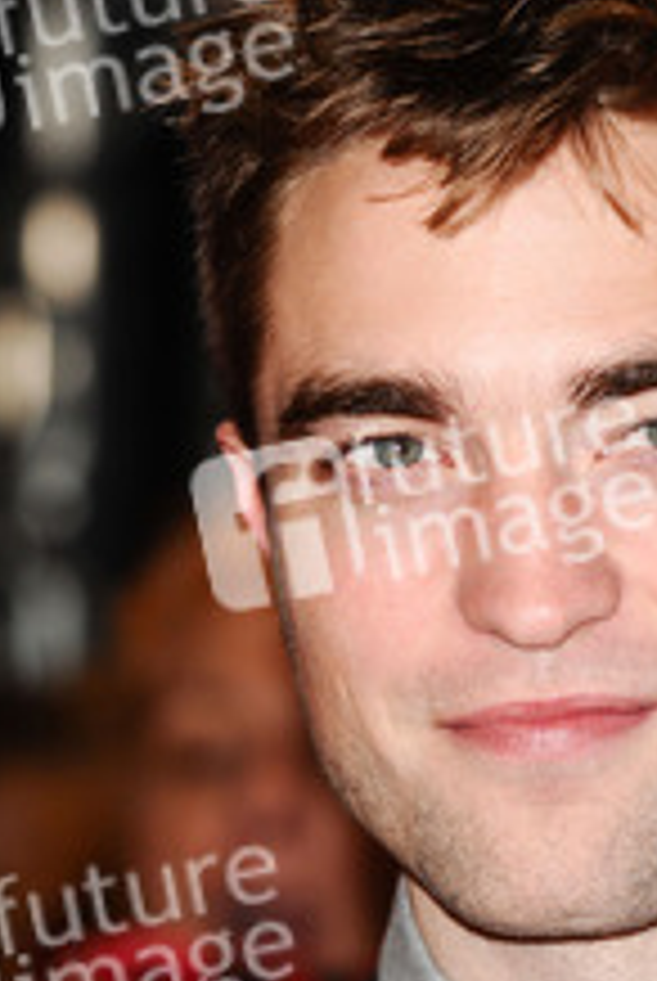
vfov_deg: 6.7
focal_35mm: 308
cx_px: 556
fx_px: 8404
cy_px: 729
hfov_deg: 4.5
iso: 320
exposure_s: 1/200
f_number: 4.5
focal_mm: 112
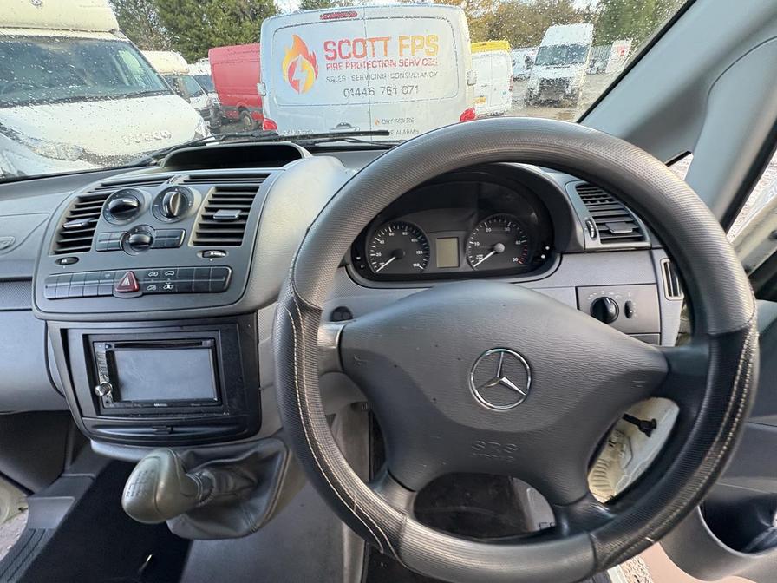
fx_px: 314
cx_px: 388
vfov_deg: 85.7
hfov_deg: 102.1
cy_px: 292
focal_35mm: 14
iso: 160
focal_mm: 2.22
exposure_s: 1/99
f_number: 2.2
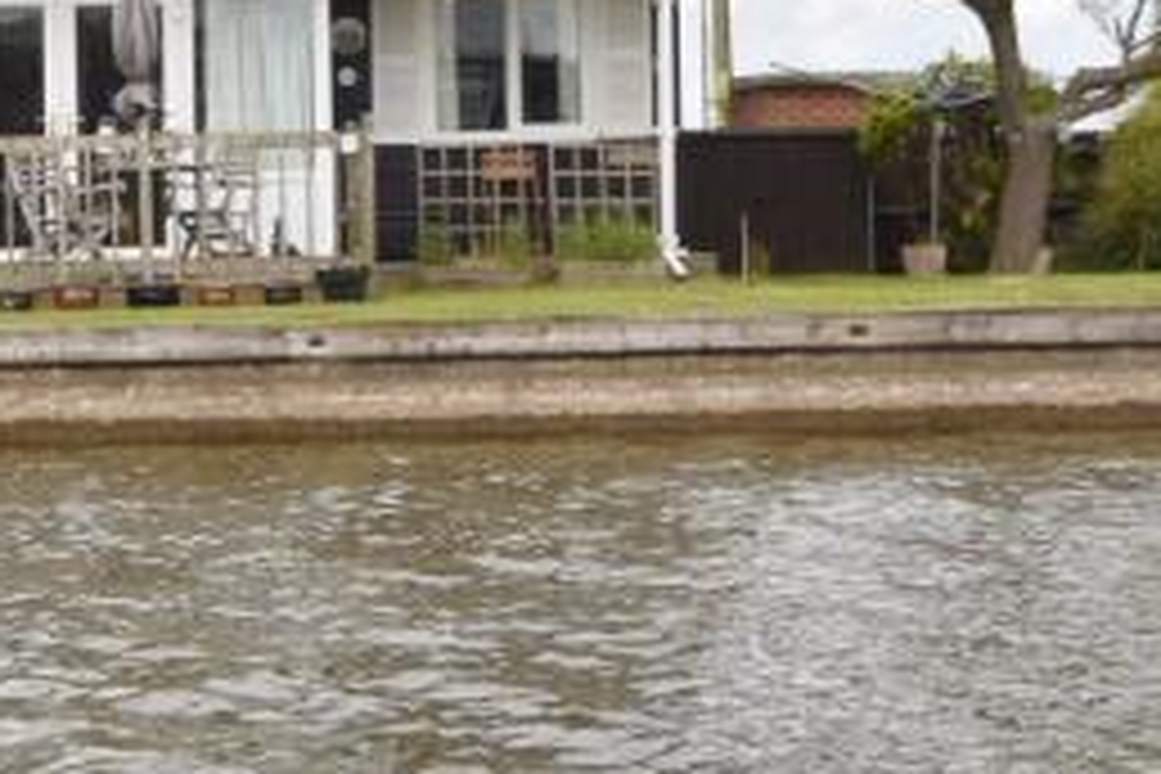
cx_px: 45
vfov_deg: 14.4
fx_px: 3064
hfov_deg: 20.9
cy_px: 218
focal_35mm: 95
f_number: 9
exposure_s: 1/200
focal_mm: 16
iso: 100
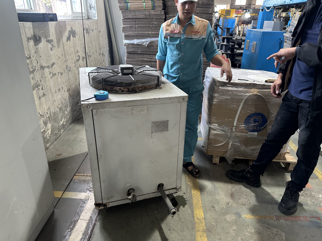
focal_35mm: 24
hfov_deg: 71.6
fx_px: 223
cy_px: 120
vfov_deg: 56.8
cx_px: 161
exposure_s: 1/50
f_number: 1.78
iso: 160
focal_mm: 6.86
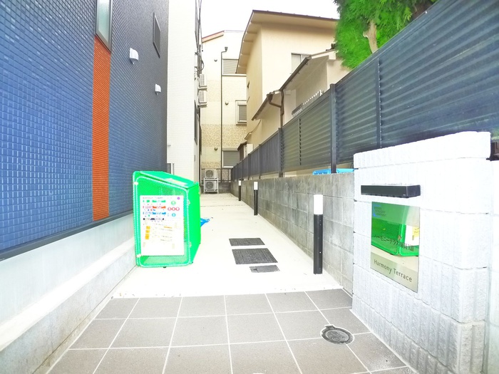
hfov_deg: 71.6
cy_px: 187
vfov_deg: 56.8
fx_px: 346
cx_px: 250
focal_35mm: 24
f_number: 2.8
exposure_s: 1/160
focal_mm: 5.1
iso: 400
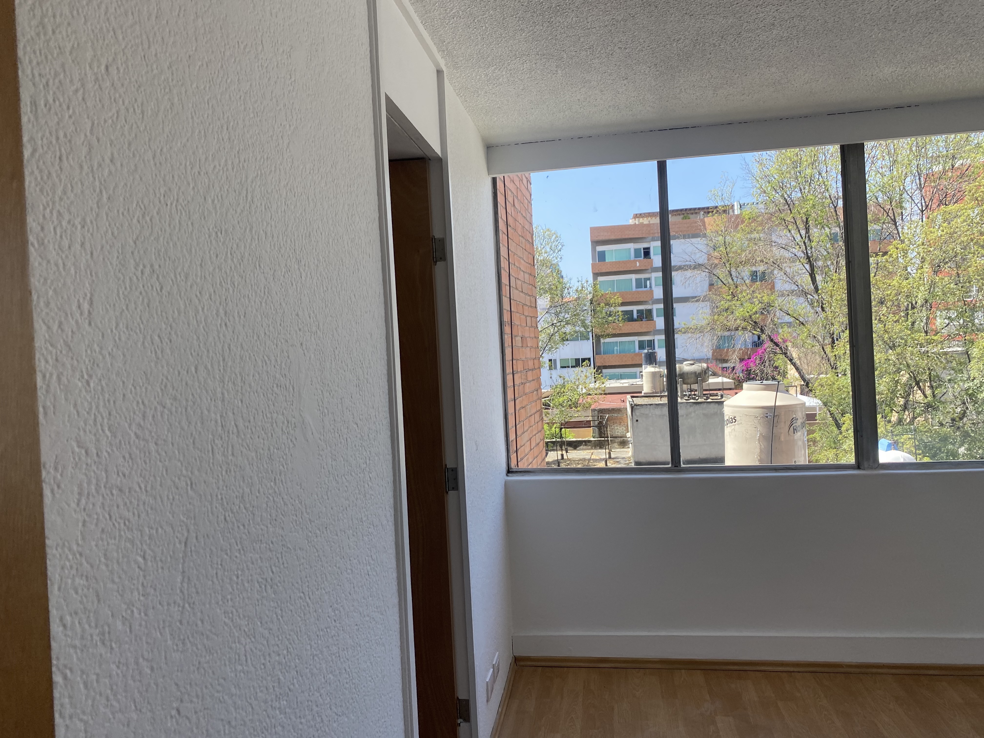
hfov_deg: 67.3
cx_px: 492
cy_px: 369
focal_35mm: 26
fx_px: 739
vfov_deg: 53.1
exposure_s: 1/524
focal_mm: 4.25
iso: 32
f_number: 1.8
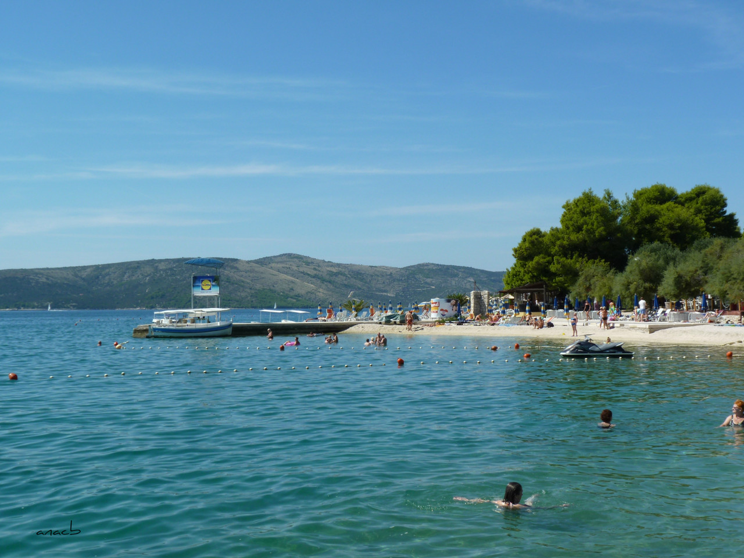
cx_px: 372
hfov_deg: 38.2
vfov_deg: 29.1
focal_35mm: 50
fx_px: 1075
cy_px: 279
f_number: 5.6
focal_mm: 9
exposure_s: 1/400
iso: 80
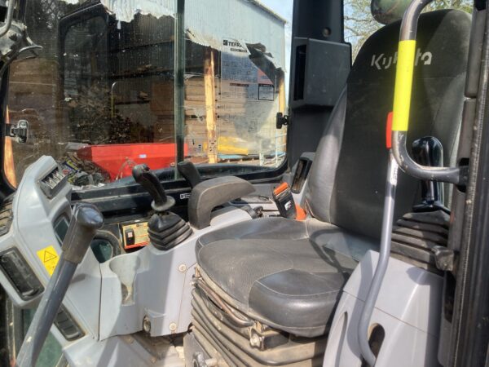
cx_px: 244
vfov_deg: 49.7
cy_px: 184
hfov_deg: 63.4
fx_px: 396
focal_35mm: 28
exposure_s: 1/361
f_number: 1.8
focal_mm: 3.99
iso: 20
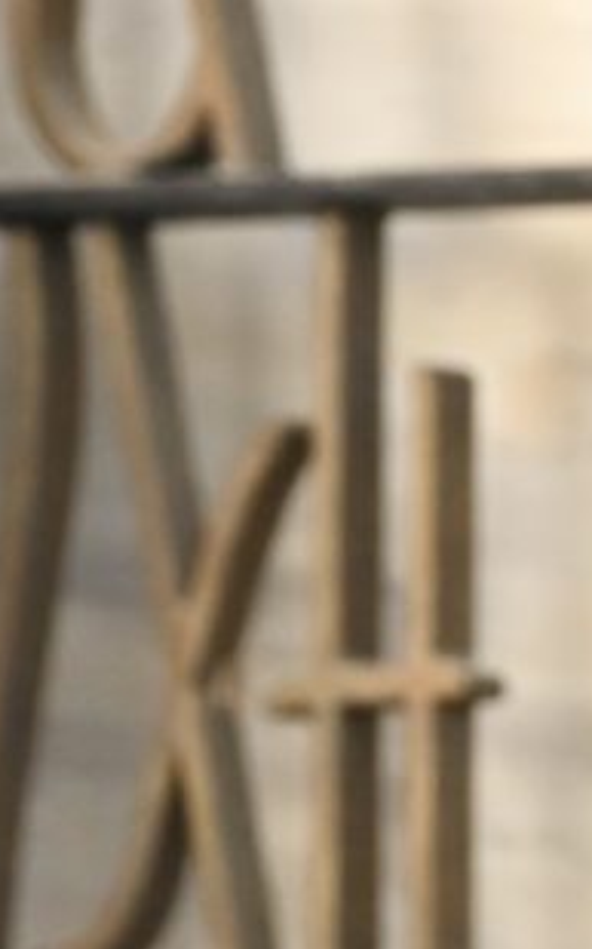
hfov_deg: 2.0
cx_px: 3227
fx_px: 16555
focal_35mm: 641
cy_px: 2415
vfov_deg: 3.2
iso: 1400
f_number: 4.5
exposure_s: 1/500
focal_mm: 76
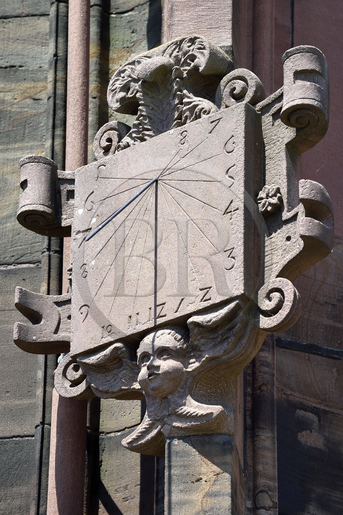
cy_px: 258
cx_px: 172
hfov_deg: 6.9
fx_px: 2861
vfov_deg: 10.3
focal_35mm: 200
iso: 200
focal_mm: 200
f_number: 10
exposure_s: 1/250
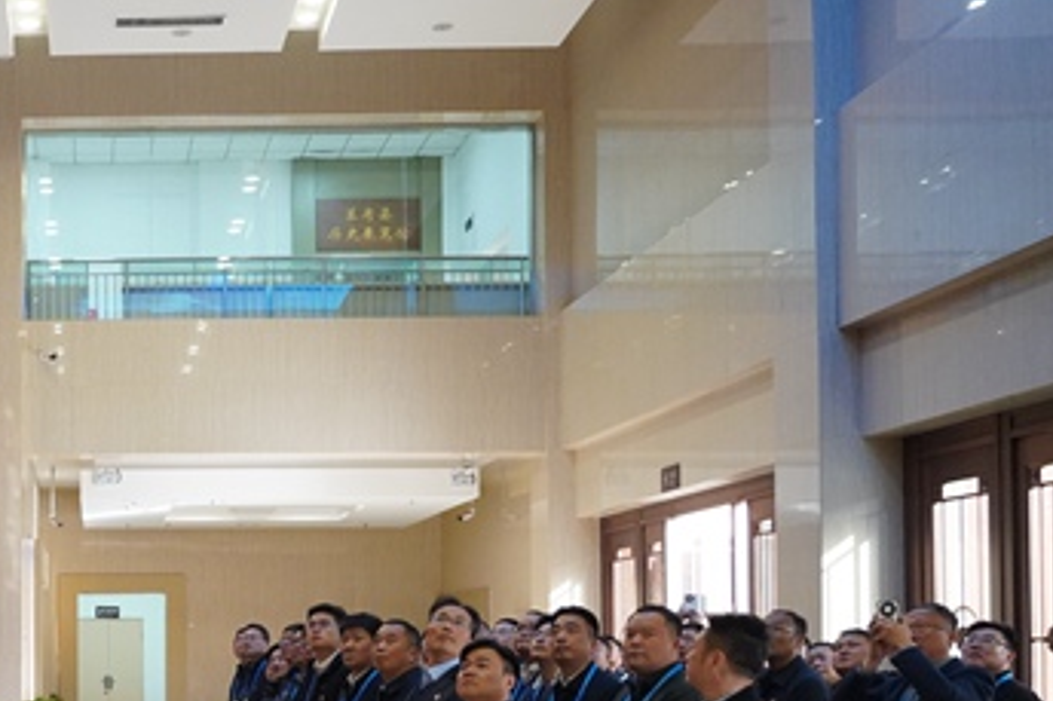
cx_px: -3
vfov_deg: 24.0
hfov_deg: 33.2
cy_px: 614
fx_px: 1608
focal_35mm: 55
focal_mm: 18
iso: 1600
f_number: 3.5
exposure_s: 1/125
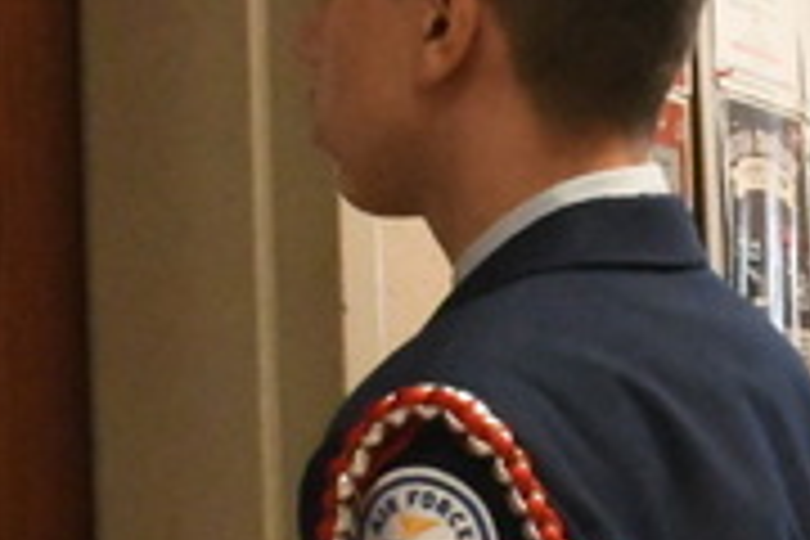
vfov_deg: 10.2
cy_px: 578
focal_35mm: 133
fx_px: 2992
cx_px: 1071
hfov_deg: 14.7
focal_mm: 20
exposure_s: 1/30
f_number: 22
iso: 18000
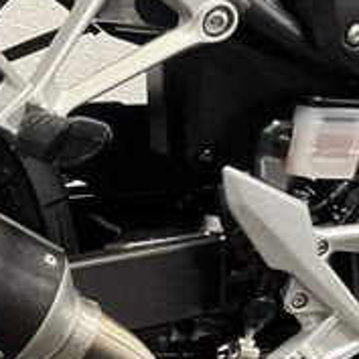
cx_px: -223
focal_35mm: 83
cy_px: 335
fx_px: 974
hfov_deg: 18.0
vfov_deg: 20.4
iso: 320
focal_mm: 5.1
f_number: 1.6
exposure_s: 1/50
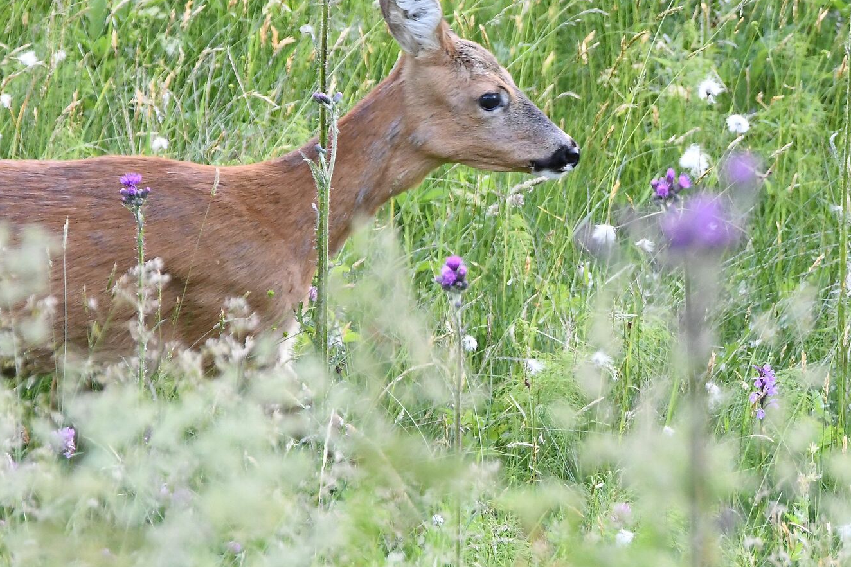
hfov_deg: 1.6
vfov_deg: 1.1
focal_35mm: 1251
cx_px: 621
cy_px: 198
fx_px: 29563
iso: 4000
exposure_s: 1/500
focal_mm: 460
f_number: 7.1
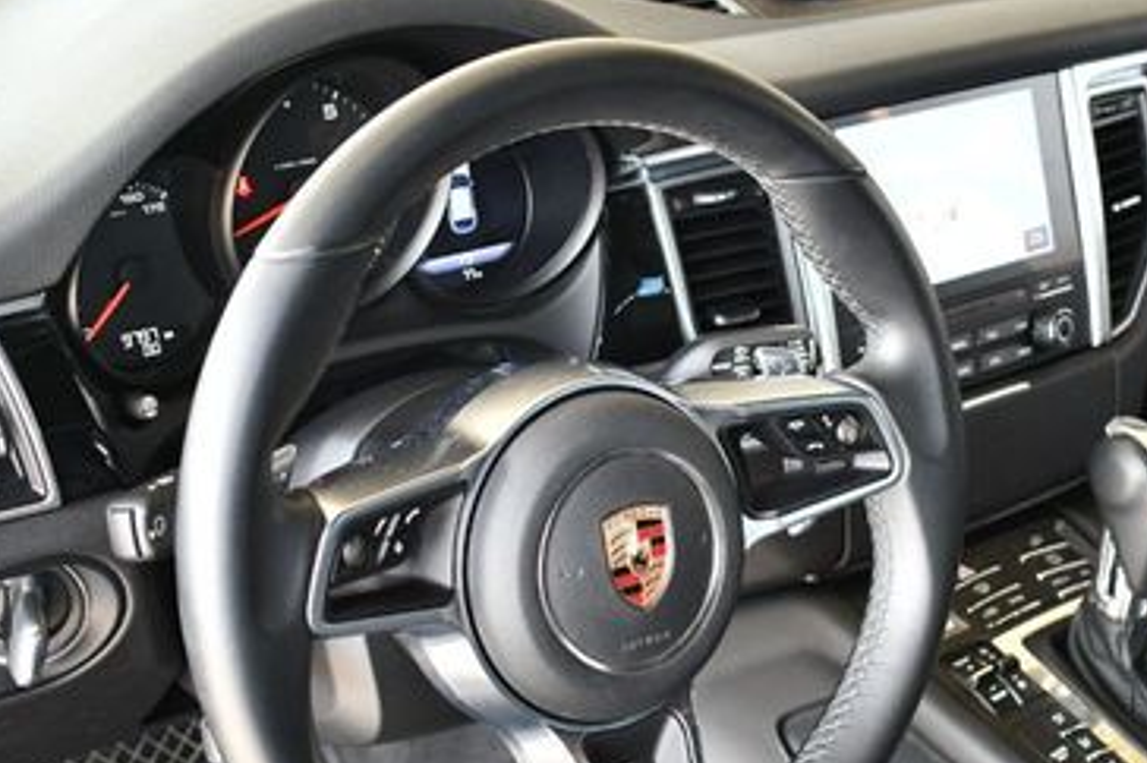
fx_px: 2069
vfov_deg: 20.8
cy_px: 489
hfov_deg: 30.9
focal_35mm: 65
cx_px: 687
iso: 1250
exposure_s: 1/125
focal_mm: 25
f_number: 4
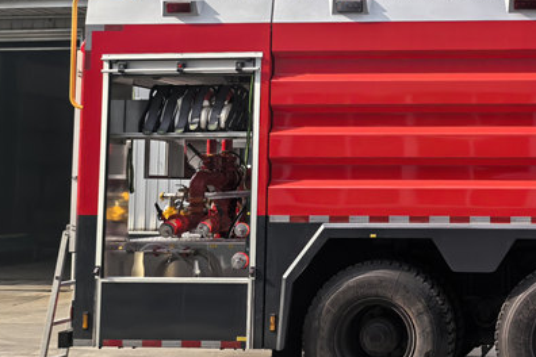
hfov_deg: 30.6
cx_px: 532
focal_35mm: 61
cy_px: 116
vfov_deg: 22.2
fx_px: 908
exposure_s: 1/4785
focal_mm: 5.75
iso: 50
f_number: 1.4
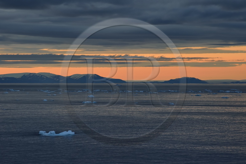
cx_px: 123
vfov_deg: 6.9
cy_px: 82
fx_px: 1366
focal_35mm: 200
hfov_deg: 10.3
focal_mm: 200
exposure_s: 1/200
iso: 800
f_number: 8
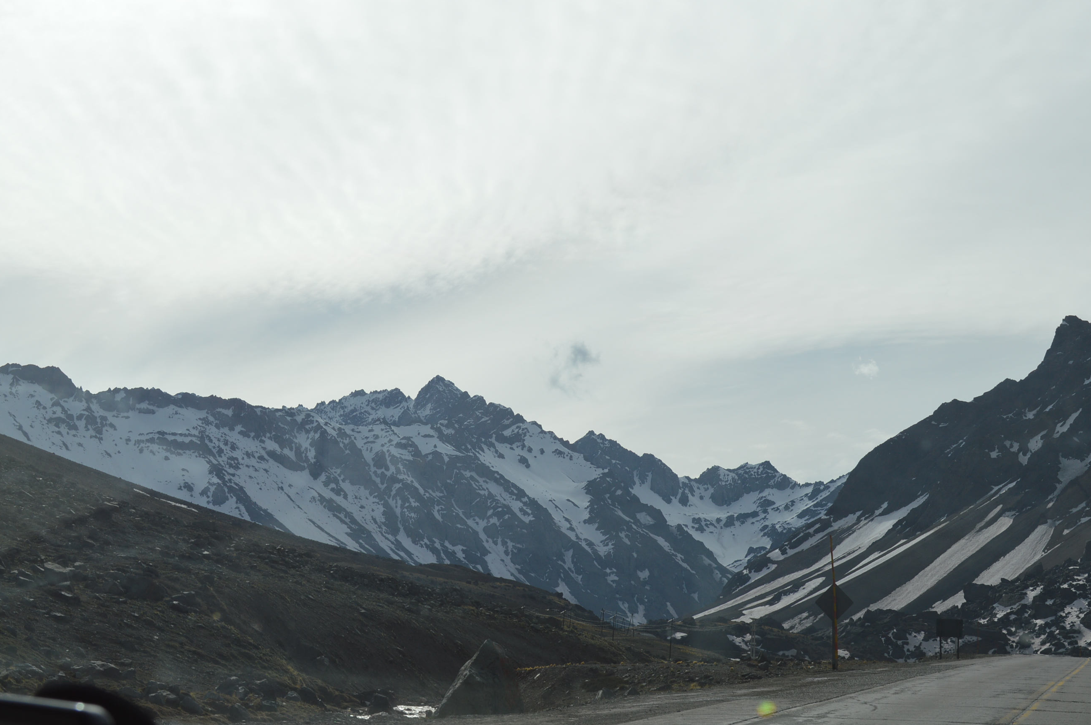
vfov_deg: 22.9
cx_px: 589
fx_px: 1787
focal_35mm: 59
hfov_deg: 33.9
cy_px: 415
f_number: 10
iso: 100
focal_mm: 34
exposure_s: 1/400
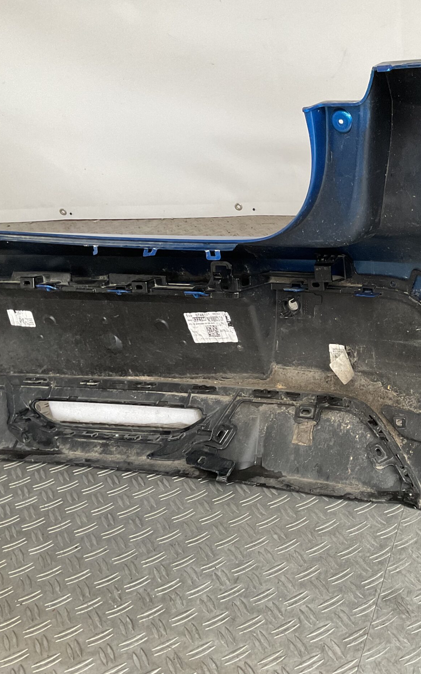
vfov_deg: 47.2
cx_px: 370
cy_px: 345
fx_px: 771
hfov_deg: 29.4
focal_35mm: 42
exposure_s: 1/60
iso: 100
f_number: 1.8
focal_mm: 3
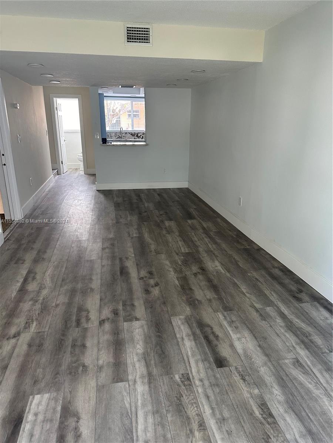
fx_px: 308
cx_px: 166
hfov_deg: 56.8
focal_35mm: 24
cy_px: 222
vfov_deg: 71.6
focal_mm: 6.86
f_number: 1.78
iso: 250
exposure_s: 1/86
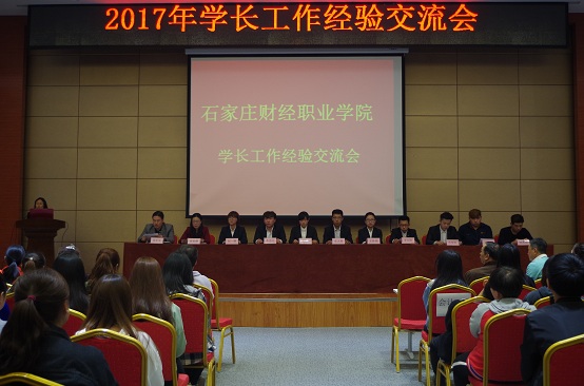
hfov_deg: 49.7
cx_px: 292
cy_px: 193
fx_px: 631
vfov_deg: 34.0
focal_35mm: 39
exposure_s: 1/60
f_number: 4
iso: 400
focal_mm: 26.25
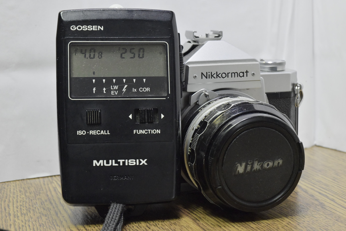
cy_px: 116
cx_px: 173
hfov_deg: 36.2
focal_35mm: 55
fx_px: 529
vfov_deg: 24.6
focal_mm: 55
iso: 6400
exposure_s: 1/100
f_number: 13
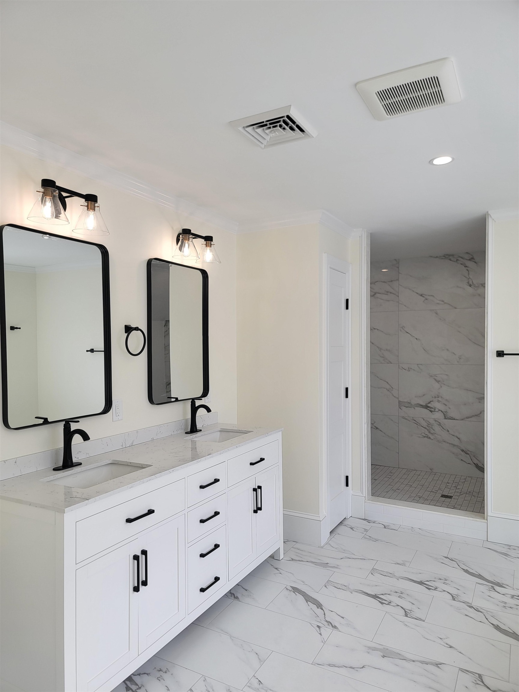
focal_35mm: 24
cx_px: 260
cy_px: 346
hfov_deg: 56.8
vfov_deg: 71.6
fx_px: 480
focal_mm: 6.7
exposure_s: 1/142
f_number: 1.8
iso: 16
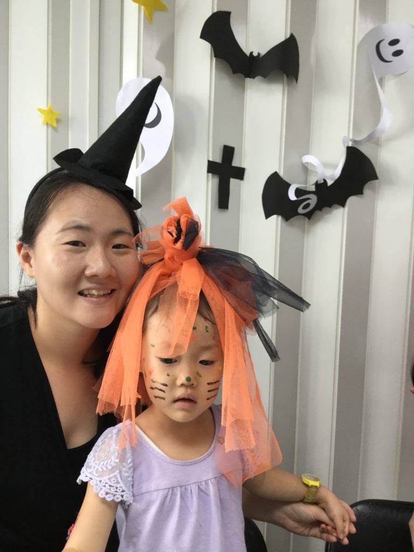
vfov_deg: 58.4
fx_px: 494
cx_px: 207
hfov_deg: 45.4
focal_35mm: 31
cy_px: 276
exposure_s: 1/33
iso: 80
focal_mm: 3.3
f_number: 2.4
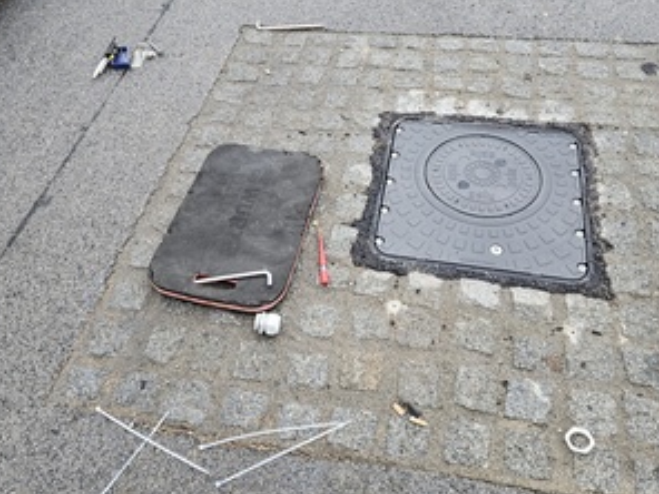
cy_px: 178
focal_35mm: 35
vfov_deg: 40.3
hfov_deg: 52.6
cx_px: 330
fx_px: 666
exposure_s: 1/100
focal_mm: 5.4
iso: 50
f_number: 1.8
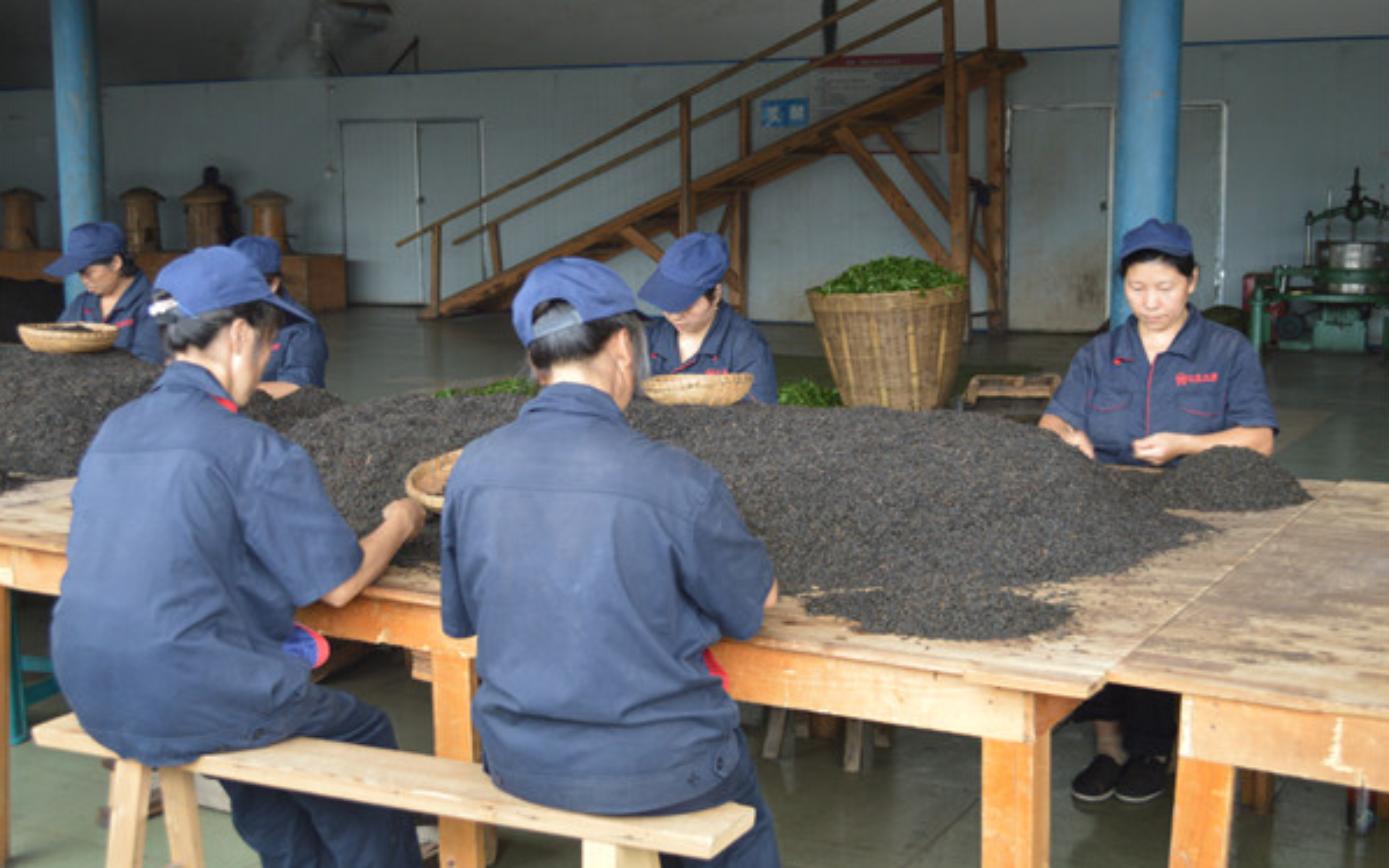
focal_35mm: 46
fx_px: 1741
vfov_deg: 28.0
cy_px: 428
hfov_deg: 43.5
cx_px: 693
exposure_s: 1/15
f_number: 4.5
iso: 450
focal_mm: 30
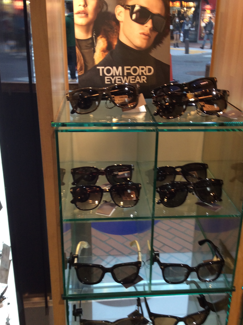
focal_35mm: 39
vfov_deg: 47.9
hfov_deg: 36.8
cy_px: 161
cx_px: 133
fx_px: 365
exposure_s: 1/24
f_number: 2.4
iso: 50
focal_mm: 3.3
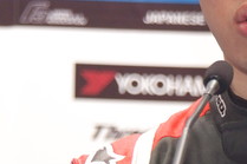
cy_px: 66
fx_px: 3544
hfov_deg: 4.0
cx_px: 247
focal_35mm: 517
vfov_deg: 2.7
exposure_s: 1/60
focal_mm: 100
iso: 400
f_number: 5.6
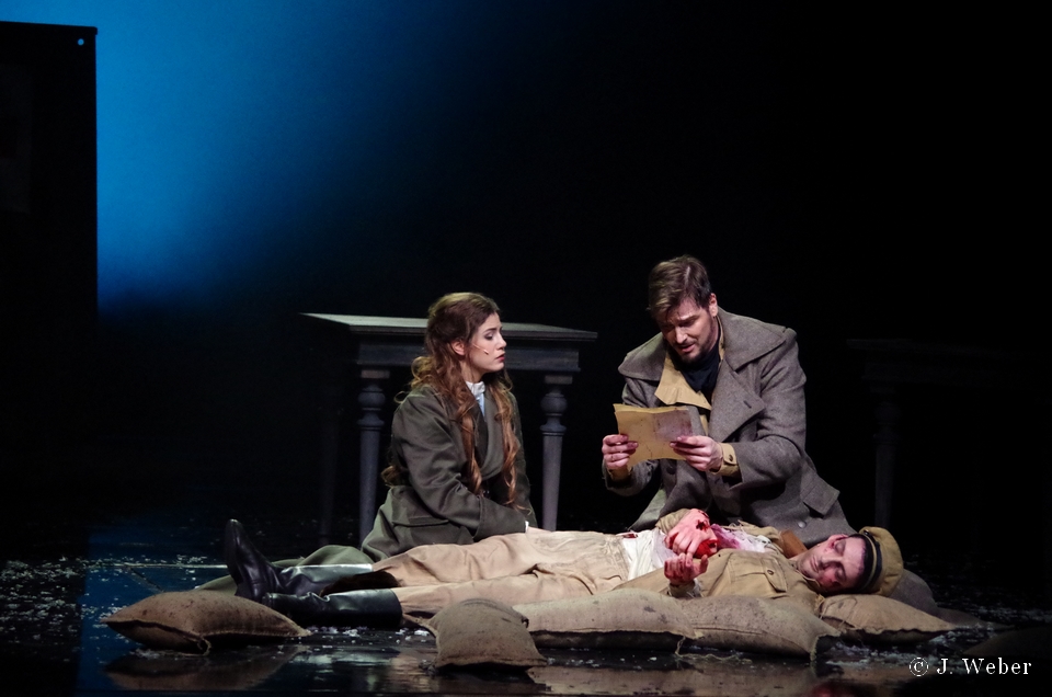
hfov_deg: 13.1
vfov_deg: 8.7
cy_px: 348
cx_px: 526
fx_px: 4579
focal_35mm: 157
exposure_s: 1/200
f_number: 4.5
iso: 6400
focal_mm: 105
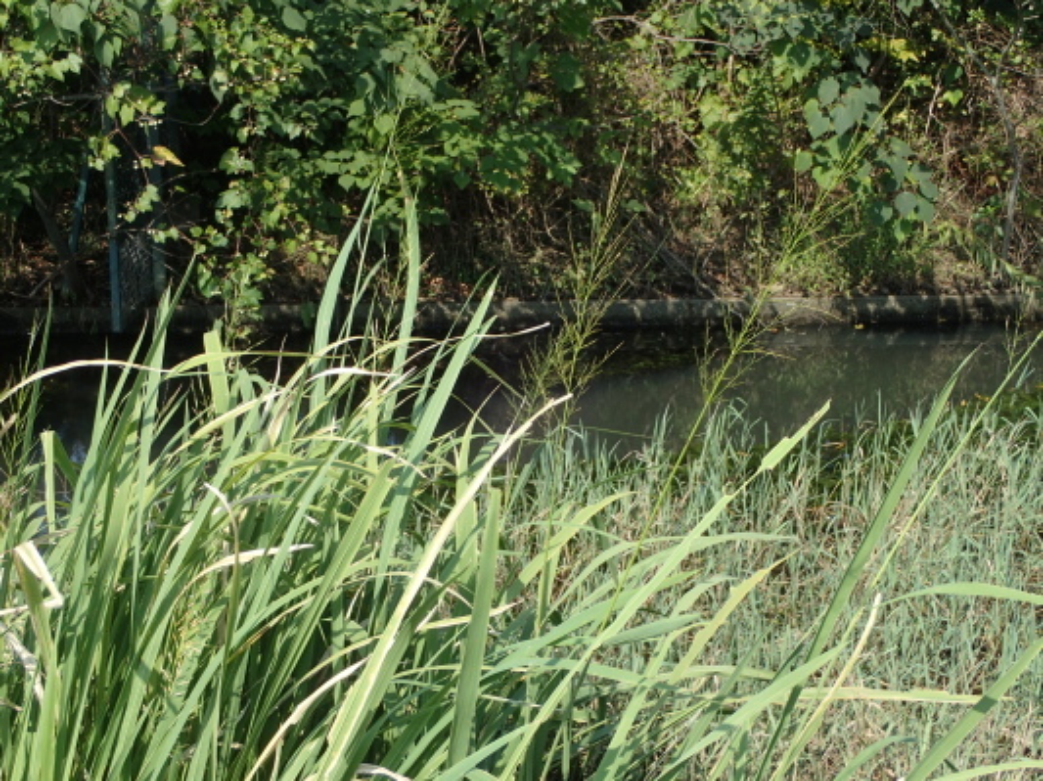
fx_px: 1957
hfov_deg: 29.8
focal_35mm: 65
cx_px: 522
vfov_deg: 22.6
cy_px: 390
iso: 100
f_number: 5
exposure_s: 1/160
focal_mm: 11.78
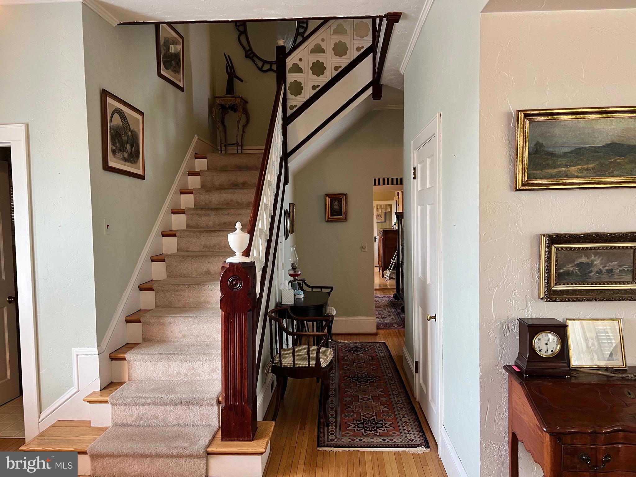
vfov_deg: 53.1
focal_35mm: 26
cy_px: 238
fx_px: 478
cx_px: 318
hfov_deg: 67.3
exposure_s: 1/60
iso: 100
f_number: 1.5
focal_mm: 5.7
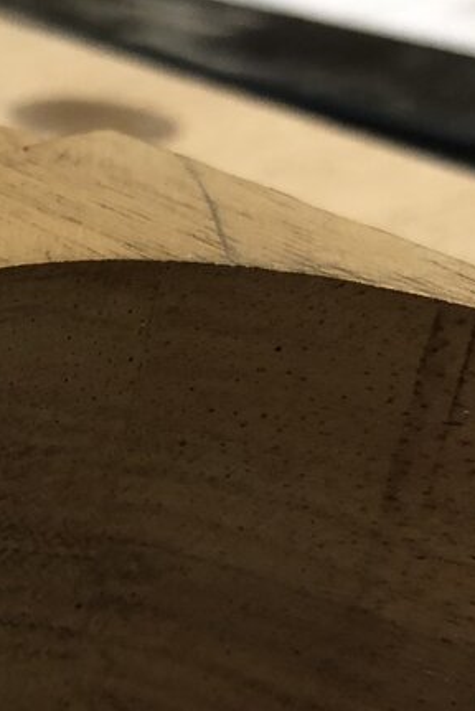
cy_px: 609
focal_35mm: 81
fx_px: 1600
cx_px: -256
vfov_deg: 24.5
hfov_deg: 15.5
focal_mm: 4
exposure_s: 1/30
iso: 40
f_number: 1.8
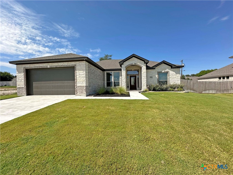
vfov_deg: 85.7
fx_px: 94
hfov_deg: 102.1
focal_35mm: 14
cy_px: 88
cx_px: 116
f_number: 2.2
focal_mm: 2.22
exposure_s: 1/2212
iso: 50
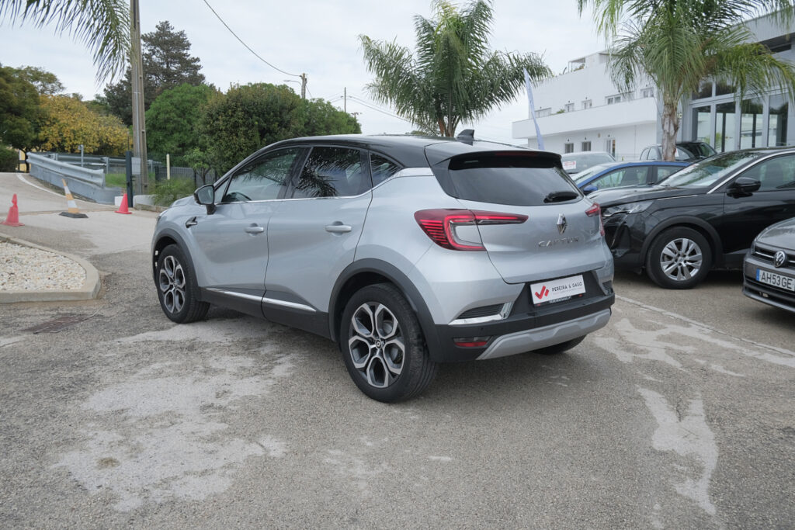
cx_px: 398
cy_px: 265
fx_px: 707
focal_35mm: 32
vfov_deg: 41.1
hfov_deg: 58.7
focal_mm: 21.5
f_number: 9
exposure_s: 1/250
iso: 500
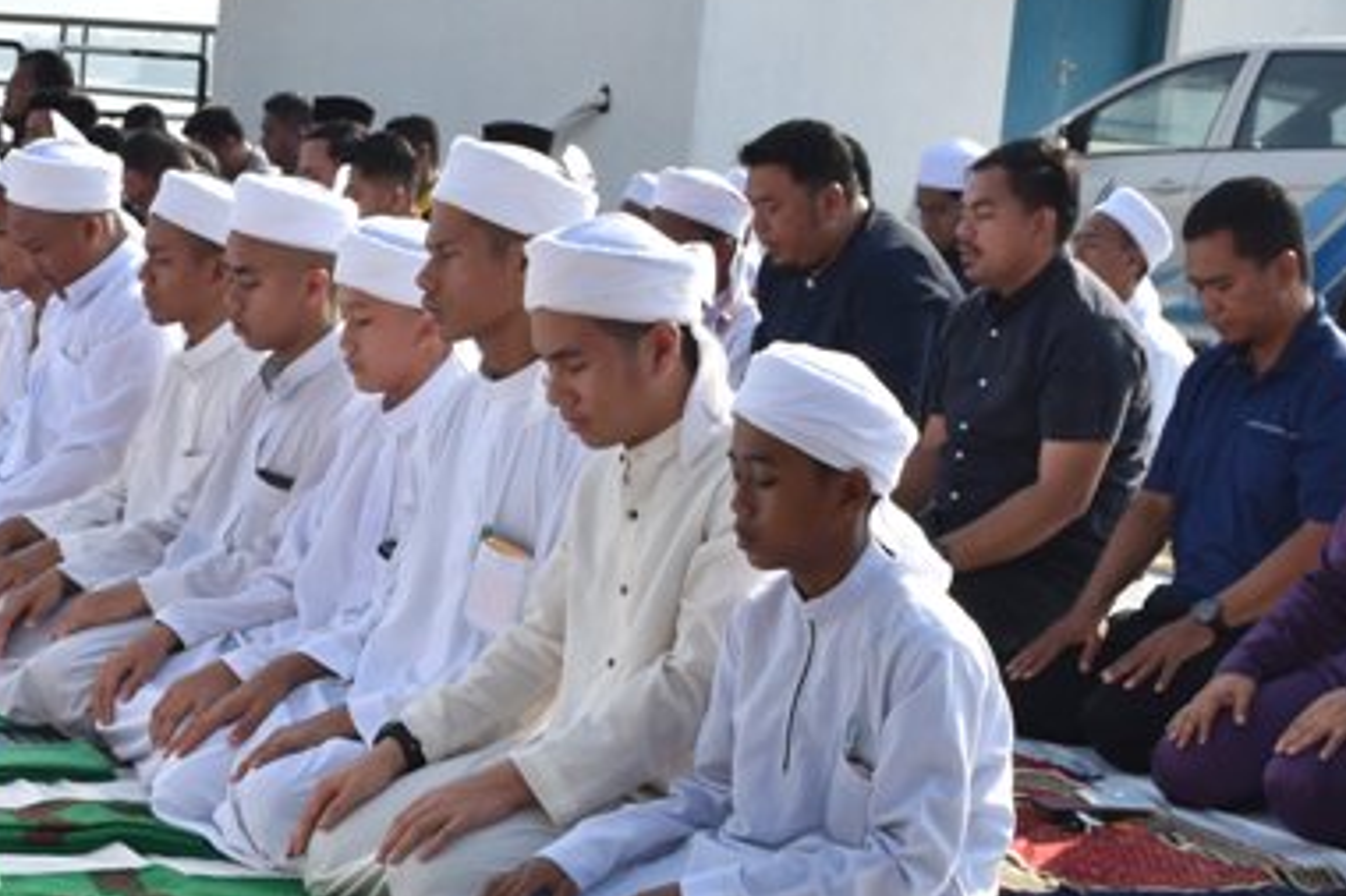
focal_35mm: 97
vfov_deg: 14.1
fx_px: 3625
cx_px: -43
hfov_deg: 20.3
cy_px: 646
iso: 200
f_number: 9
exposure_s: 1/320
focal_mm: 24
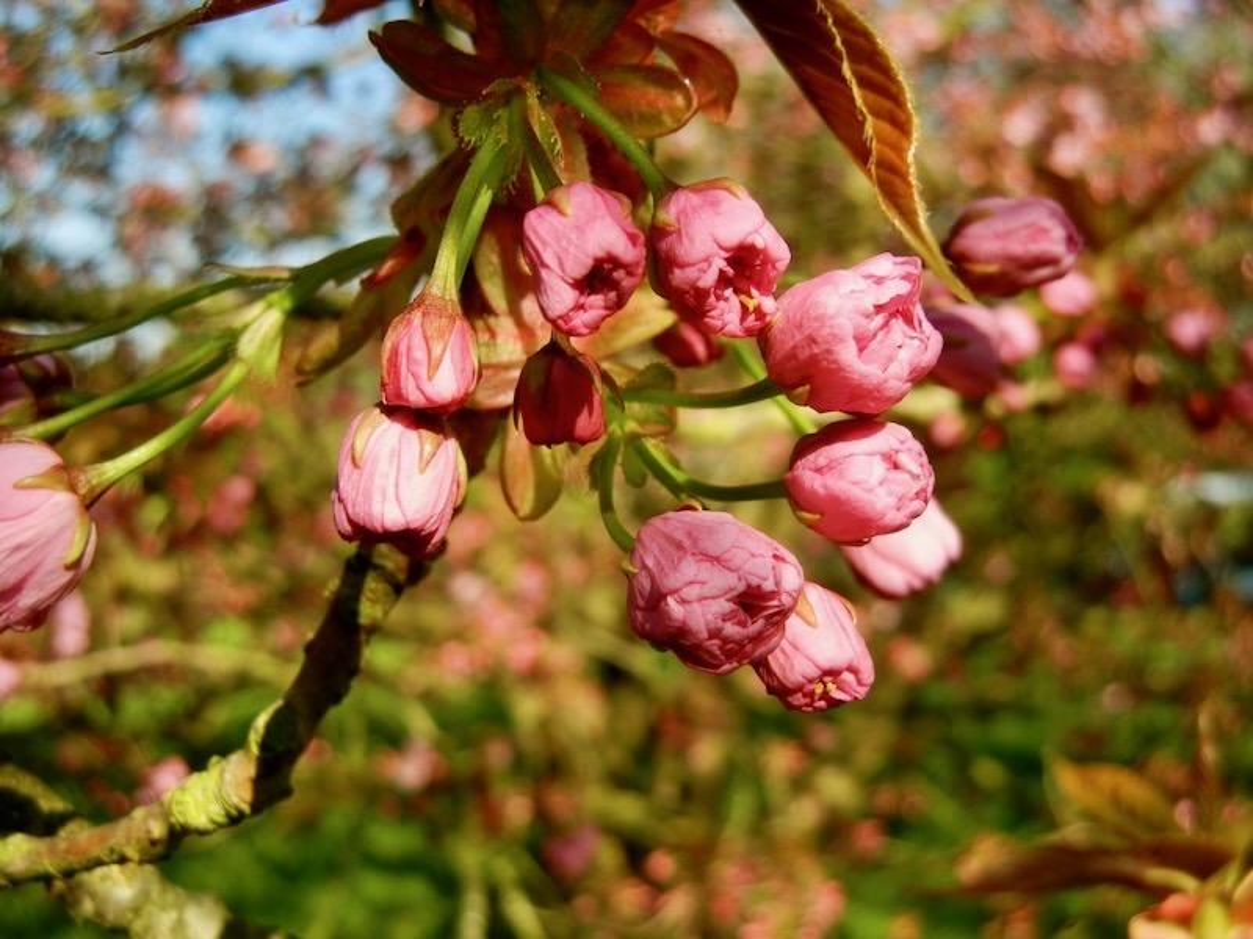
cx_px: 626
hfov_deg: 32.7
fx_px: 2136
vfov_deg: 24.8
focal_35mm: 59
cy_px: 470
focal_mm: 10.6
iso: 160
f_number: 4
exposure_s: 1/555
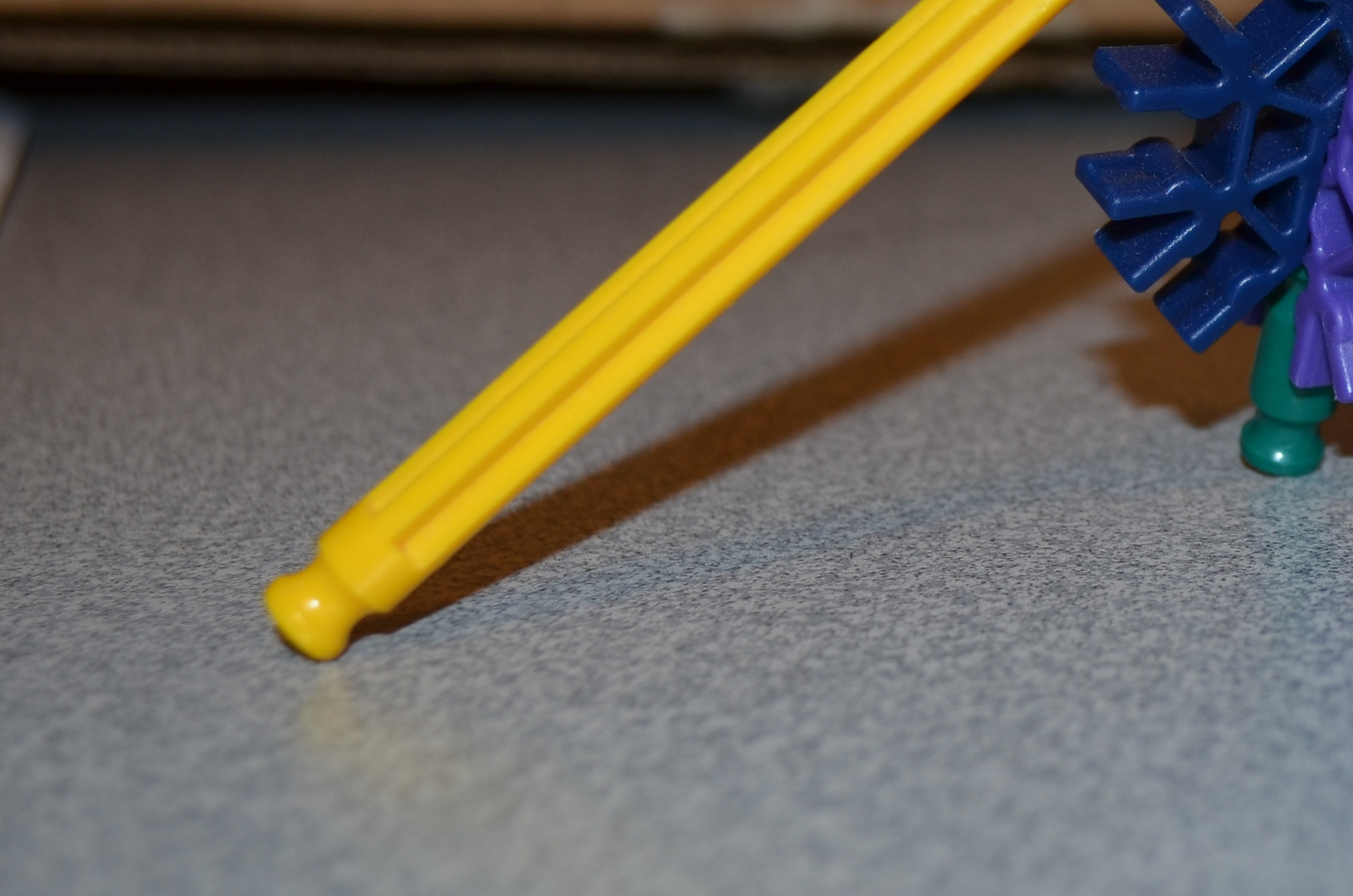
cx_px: 1335
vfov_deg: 14.6
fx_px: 3450
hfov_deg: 21.5
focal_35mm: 92
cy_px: 23
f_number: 5.6
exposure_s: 1/30
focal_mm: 28
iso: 200
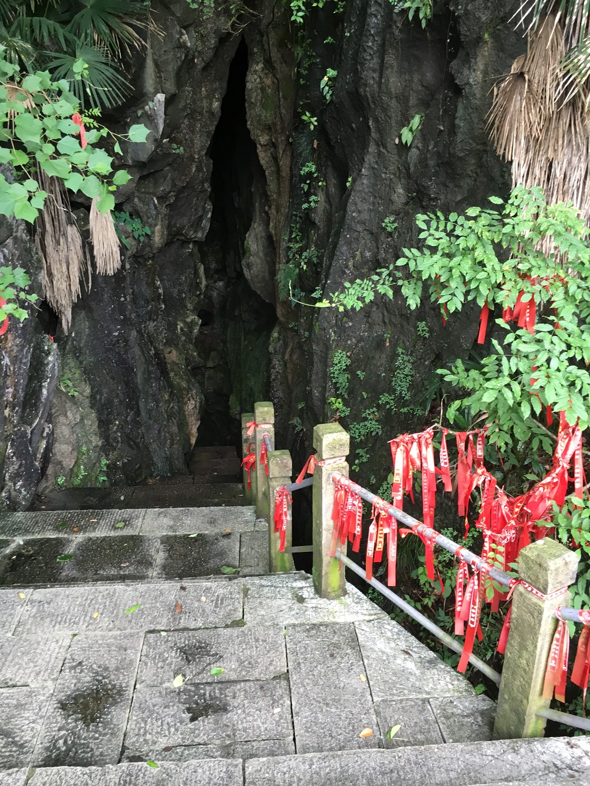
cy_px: 393
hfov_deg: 48.2
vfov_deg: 61.7
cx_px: 295
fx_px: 659
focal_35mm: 29
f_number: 2.2
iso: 40
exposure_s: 1/33
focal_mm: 4.15
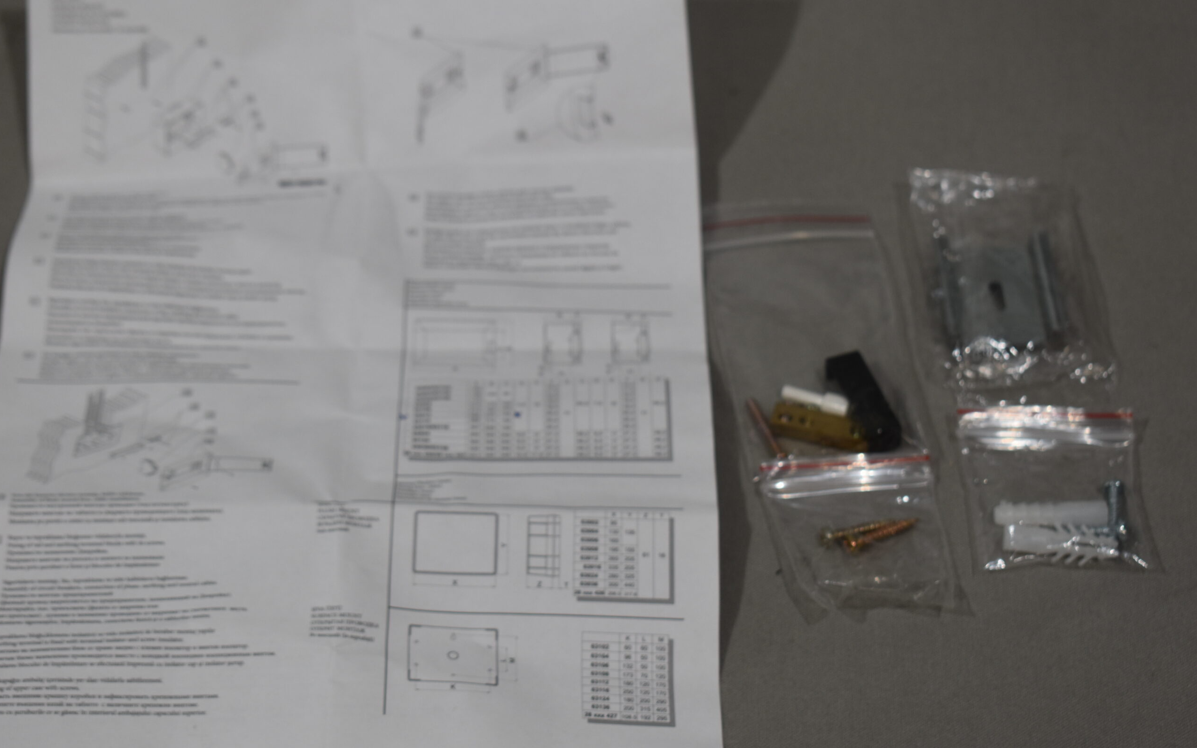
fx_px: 2757
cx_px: 596
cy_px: 348
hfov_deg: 24.5
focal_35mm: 85
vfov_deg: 15.5
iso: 320
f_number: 5.6
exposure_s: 1/125
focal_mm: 55
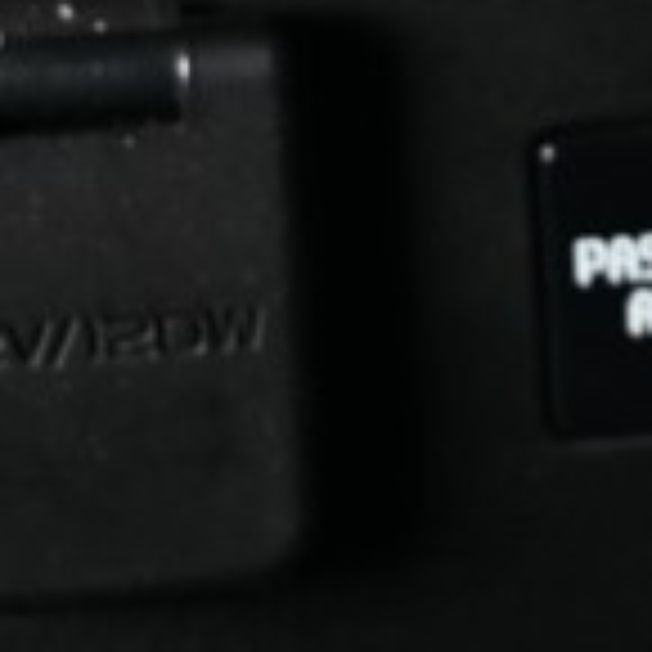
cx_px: 1538
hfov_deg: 5.7
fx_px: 6329
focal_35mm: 297
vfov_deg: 5.7
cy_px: -827
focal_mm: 46
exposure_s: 1/30
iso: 200
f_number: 6.7
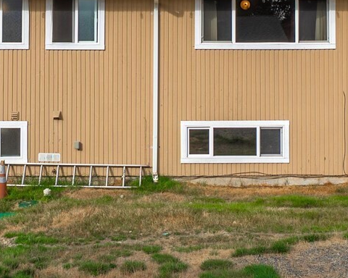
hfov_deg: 35.3
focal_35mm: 53
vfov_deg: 28.5
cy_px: 101
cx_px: 189
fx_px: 546
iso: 80
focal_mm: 16
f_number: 7.1
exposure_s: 1/200
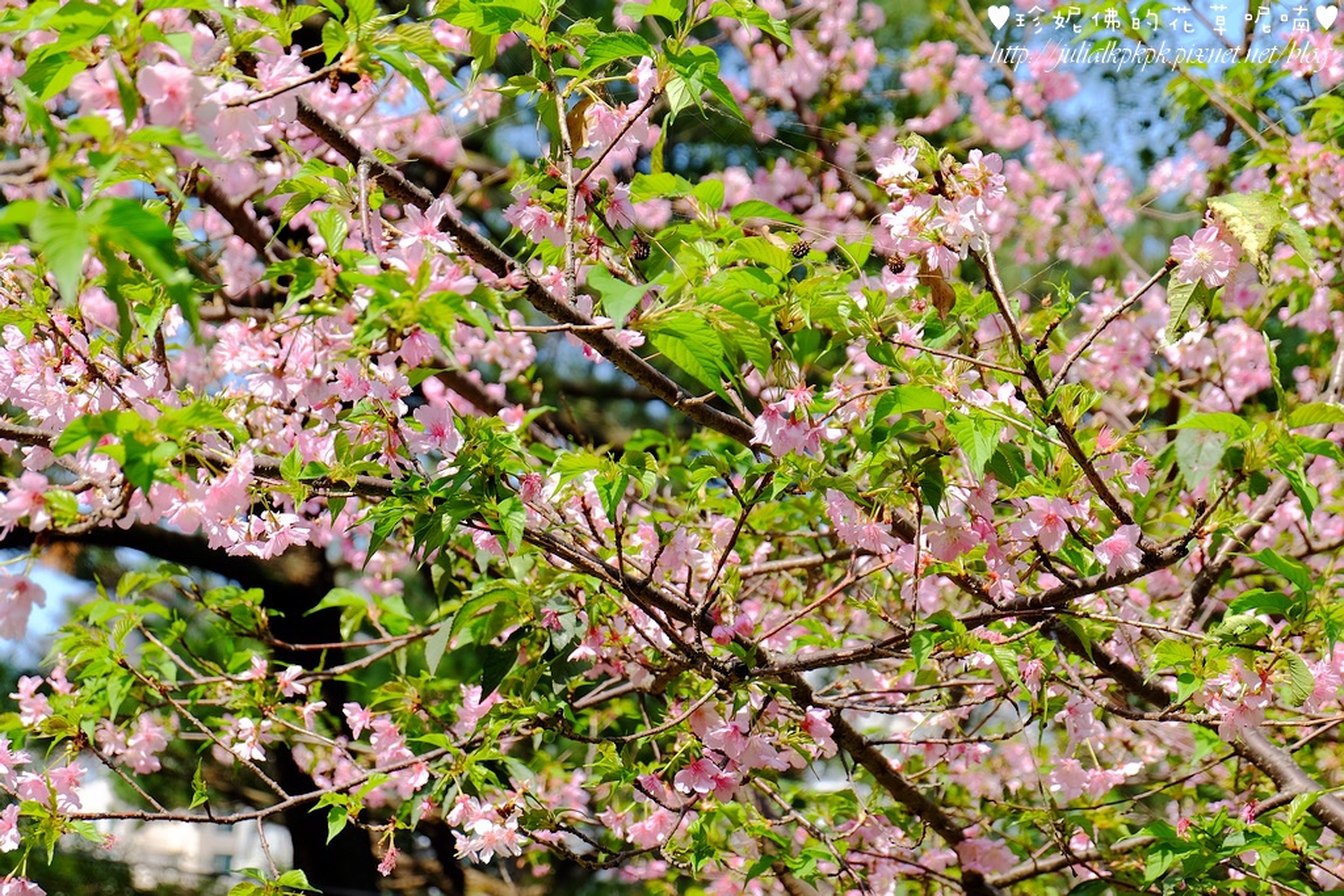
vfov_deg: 18.2
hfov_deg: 27.0
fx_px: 2800
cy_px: 448
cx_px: 672
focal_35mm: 75
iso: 200
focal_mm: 50
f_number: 5.6
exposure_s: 1/320
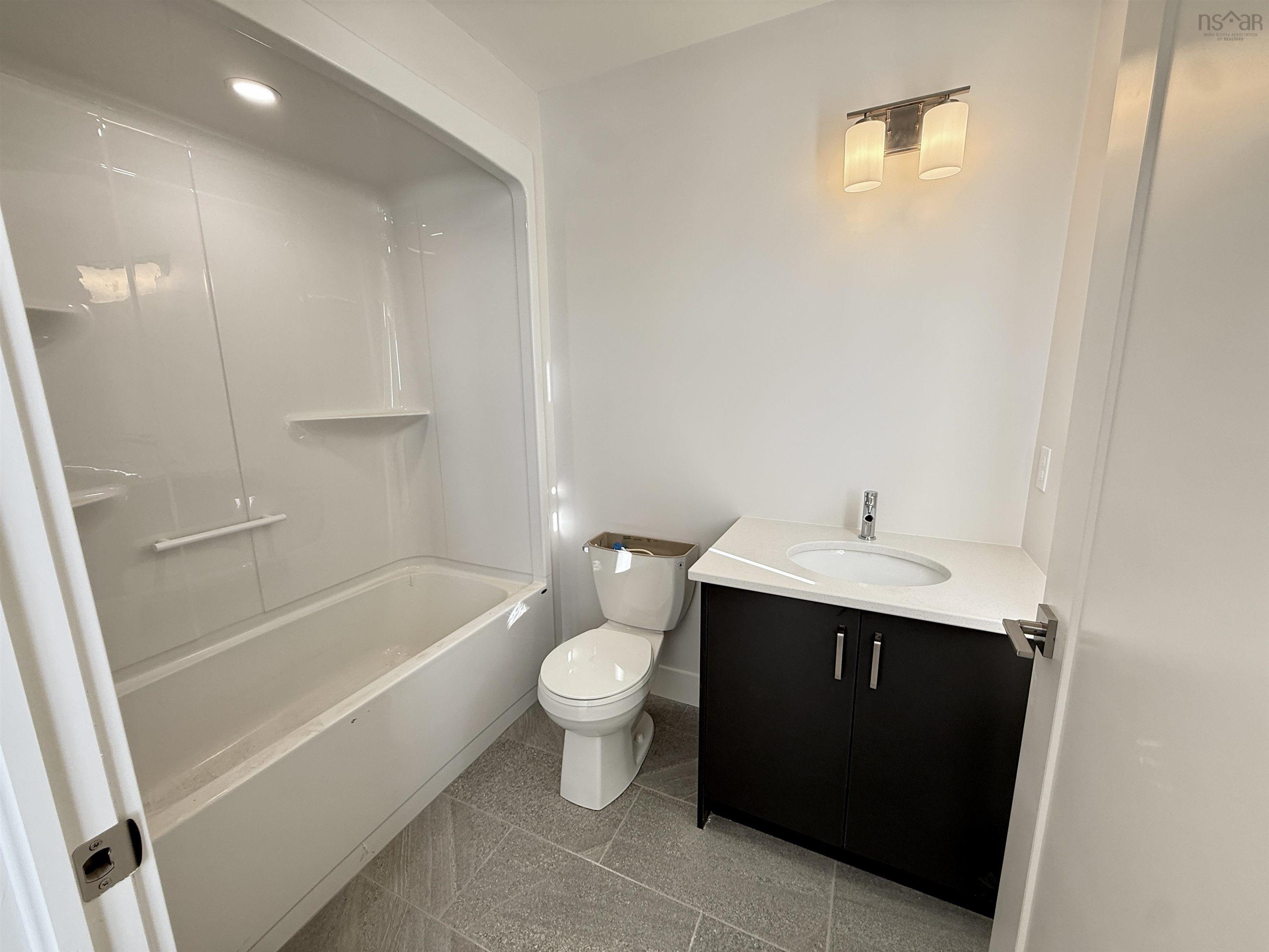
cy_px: 476
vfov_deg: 85.7
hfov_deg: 102.1
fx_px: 513
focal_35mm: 14
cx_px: 634
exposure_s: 1/120
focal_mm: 2.22
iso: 125
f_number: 2.2
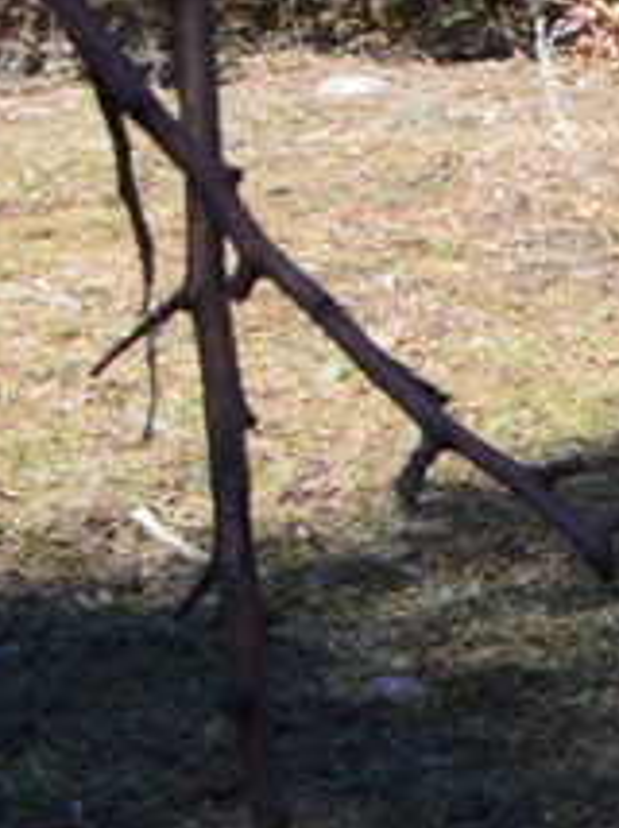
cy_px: -426
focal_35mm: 264
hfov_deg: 4.6
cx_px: 3298
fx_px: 6307
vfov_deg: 7.4
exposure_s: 1/200
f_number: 10
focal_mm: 18
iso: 400
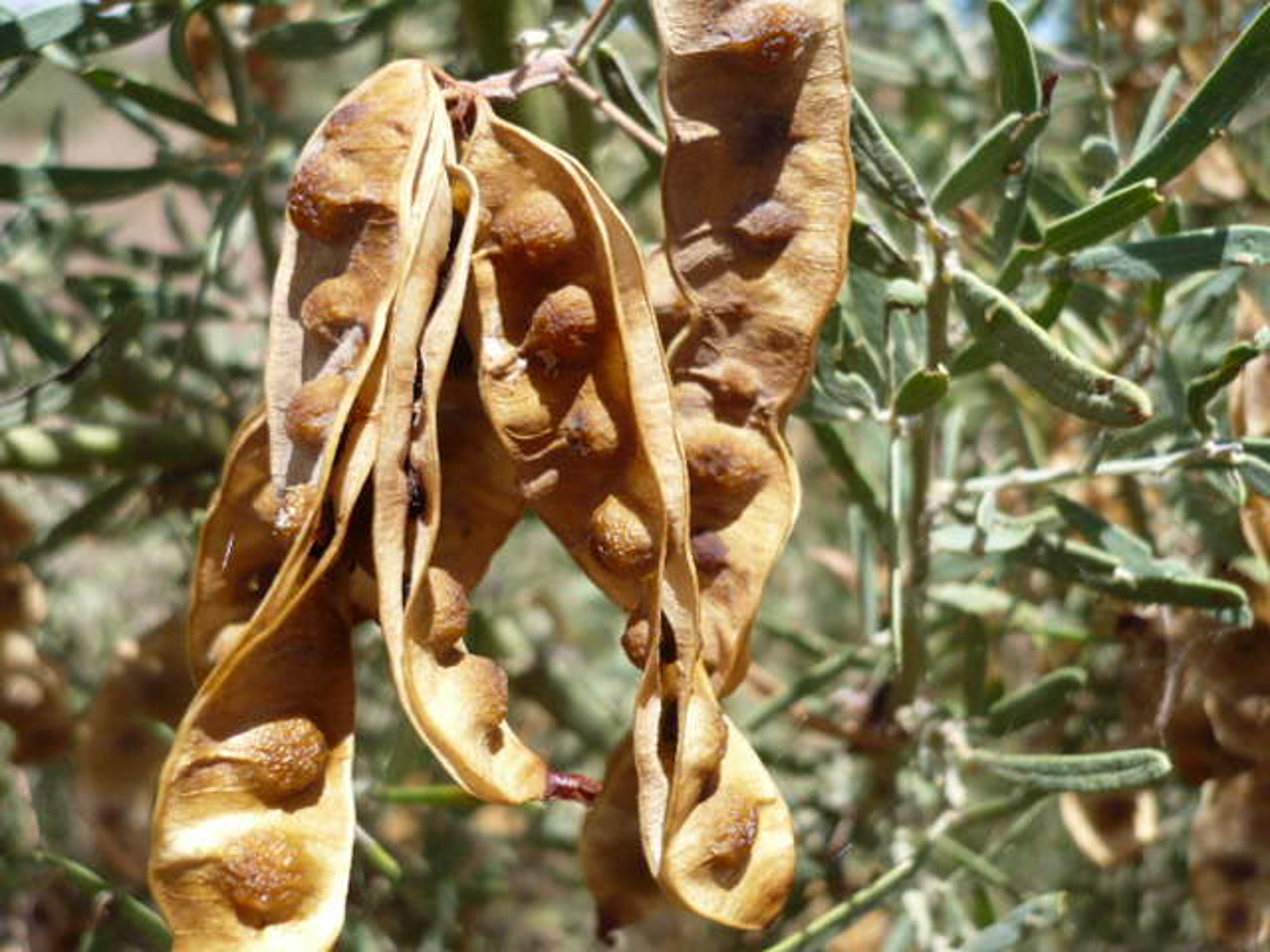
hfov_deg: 52.6
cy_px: 476
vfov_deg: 40.7
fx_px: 1284
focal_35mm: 35
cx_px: 635
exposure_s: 1/800
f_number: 2.8
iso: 100
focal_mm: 5.8
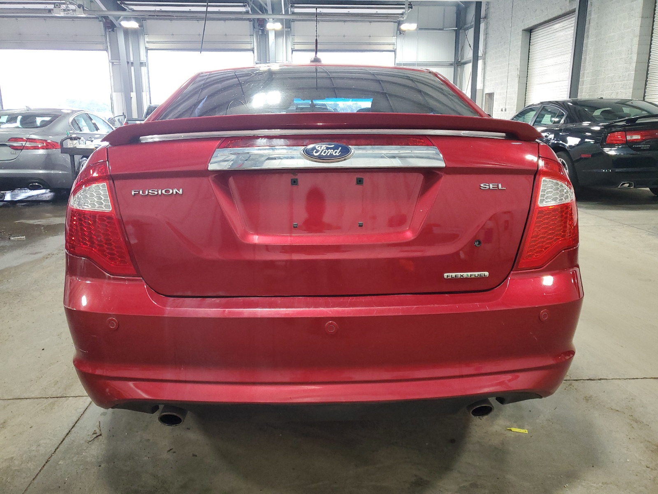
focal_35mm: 26
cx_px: 329
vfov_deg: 53.1
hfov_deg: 67.3
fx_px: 494
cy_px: 247
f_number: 1.5
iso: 164
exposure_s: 1/60.2
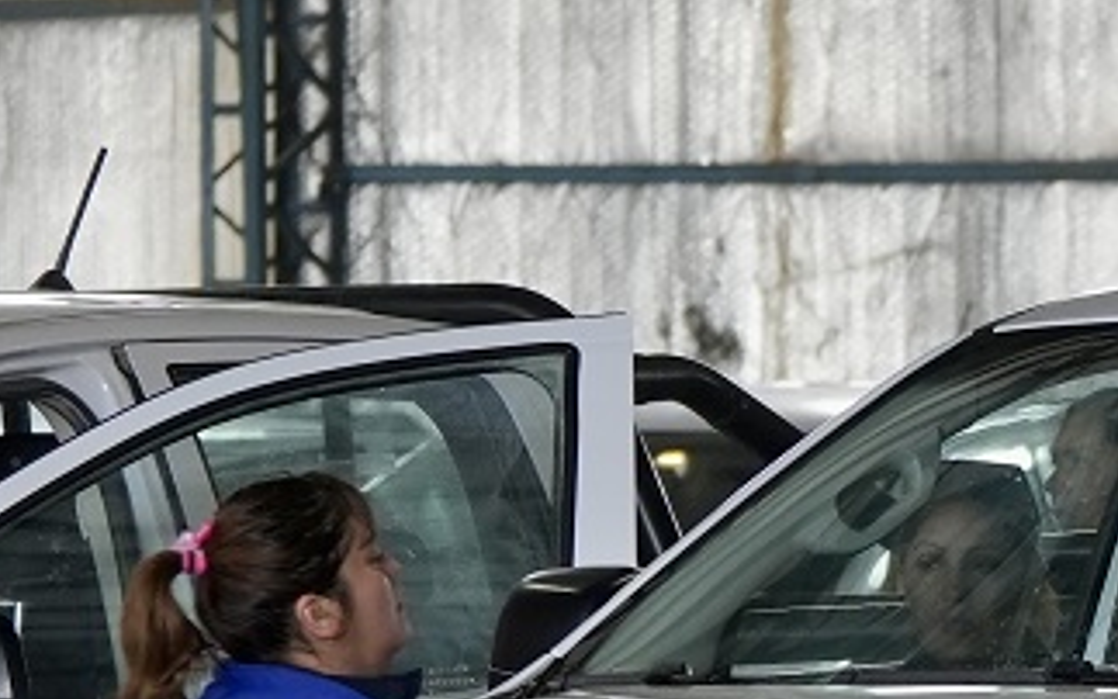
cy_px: 730
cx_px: 2053
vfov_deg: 3.0
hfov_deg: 4.7
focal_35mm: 443
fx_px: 13500
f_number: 2.8
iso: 800
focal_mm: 70
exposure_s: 1/80
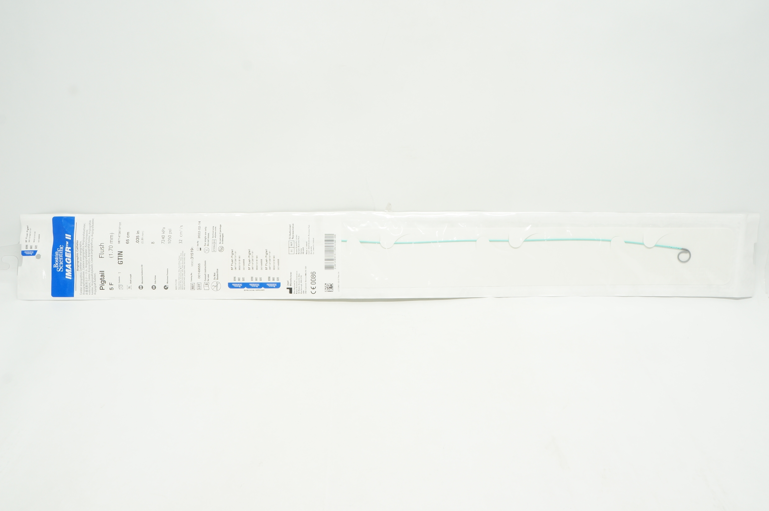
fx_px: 704
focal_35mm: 33
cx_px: 384
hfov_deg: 57.3
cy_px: 256
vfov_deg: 39.9
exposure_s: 1/15
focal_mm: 22
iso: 400
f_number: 11
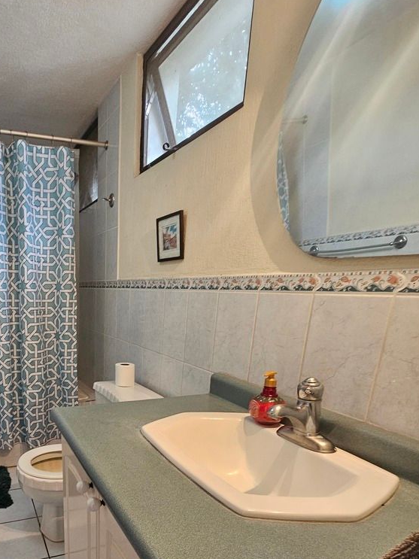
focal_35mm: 21
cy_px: 394
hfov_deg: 58.8
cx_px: 87
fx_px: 339
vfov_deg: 75.2
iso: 320
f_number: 2.2
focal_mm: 2.2
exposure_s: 1/30
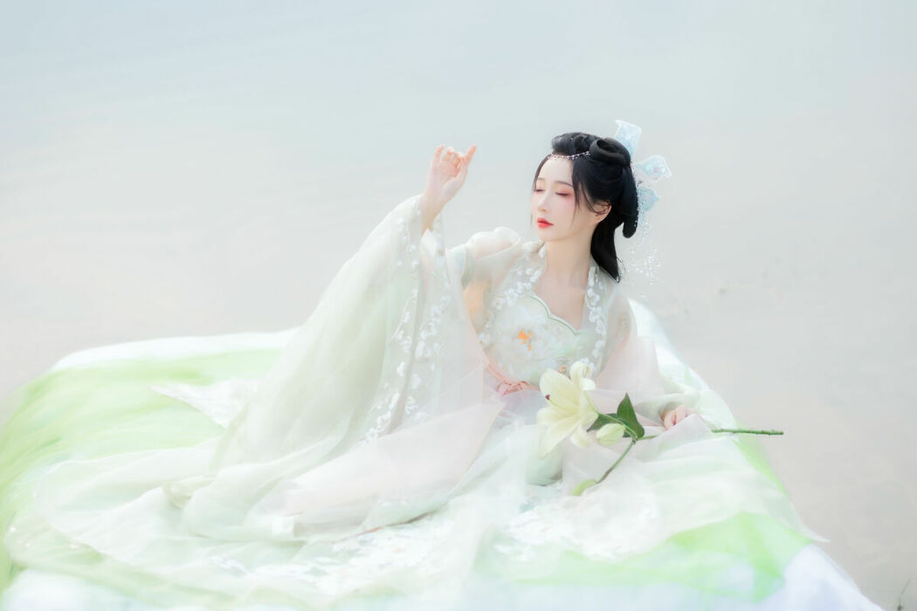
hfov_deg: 23.9
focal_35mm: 85
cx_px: 458
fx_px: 2165
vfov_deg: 16.1
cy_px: 306
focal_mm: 85
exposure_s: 1/1000
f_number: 1.4
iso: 125
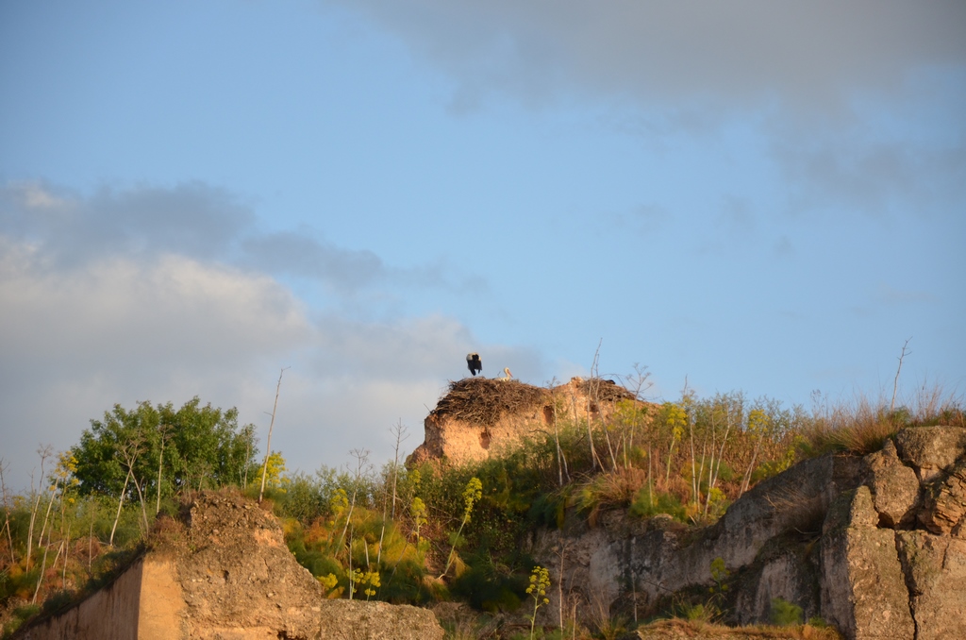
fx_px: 4217
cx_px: 483
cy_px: 320
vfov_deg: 8.7
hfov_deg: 13.1
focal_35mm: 158
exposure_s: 1/500
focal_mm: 105
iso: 400
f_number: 5.6
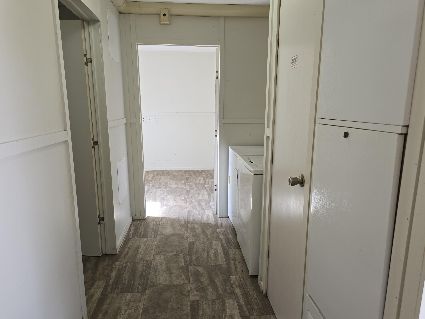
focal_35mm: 25
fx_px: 307
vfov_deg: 54.8
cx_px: 211
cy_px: 173
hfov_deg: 69.4
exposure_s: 1/120
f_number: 1.7
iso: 80
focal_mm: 6.3
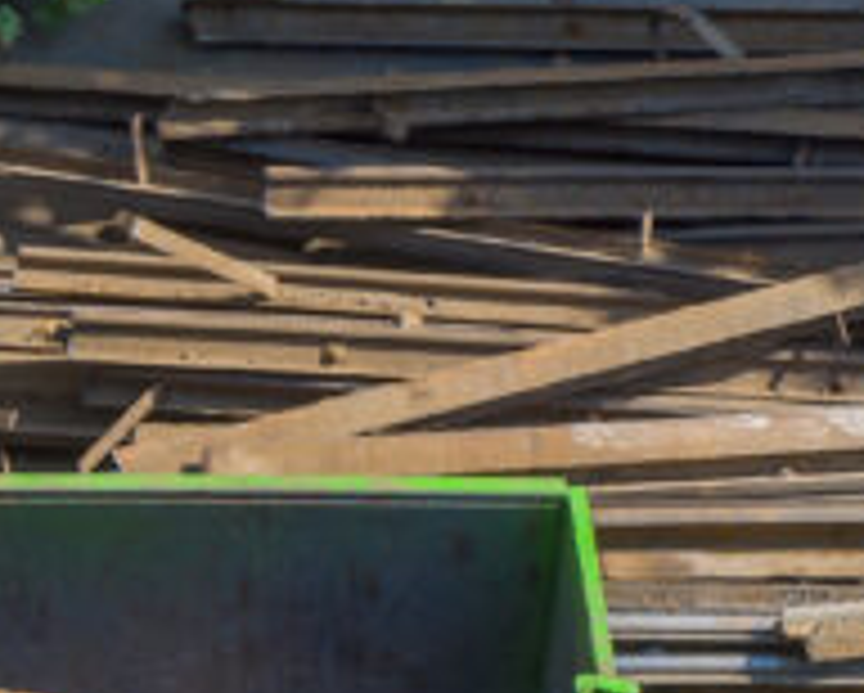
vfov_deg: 5.5
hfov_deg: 6.7
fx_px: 7193
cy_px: 756
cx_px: -724
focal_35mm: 281
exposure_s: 1/320
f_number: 8
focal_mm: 50
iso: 200
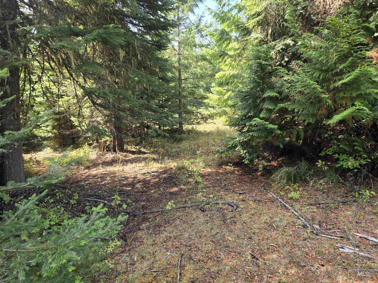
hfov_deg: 73.9
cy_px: 142
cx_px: 189
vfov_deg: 58.9
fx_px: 251
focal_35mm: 23
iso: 40
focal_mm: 5.4
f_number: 1.8
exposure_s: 1/180
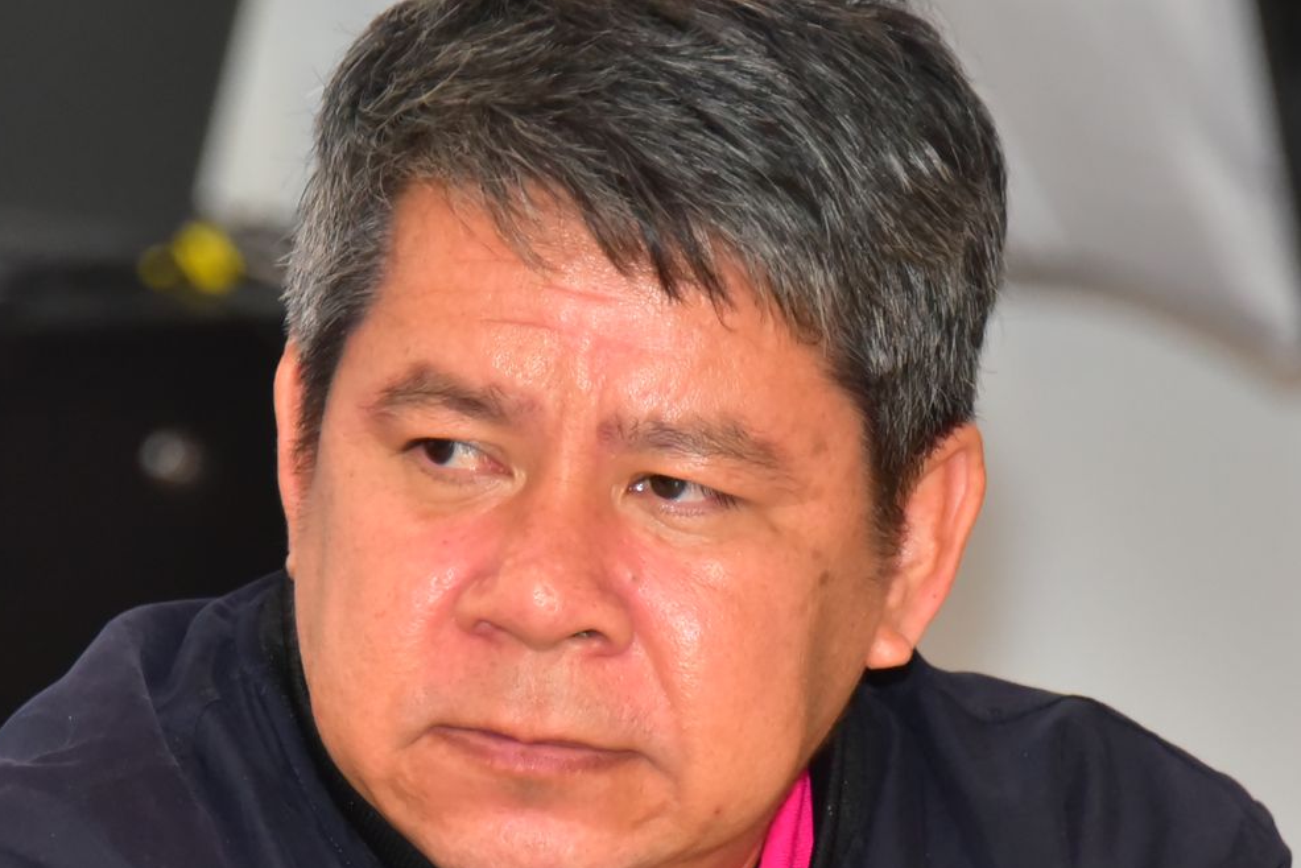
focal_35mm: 507
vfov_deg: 2.7
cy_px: 931
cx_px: 641
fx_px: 18327
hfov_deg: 4.1
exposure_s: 1/125
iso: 4000
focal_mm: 200
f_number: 5.6
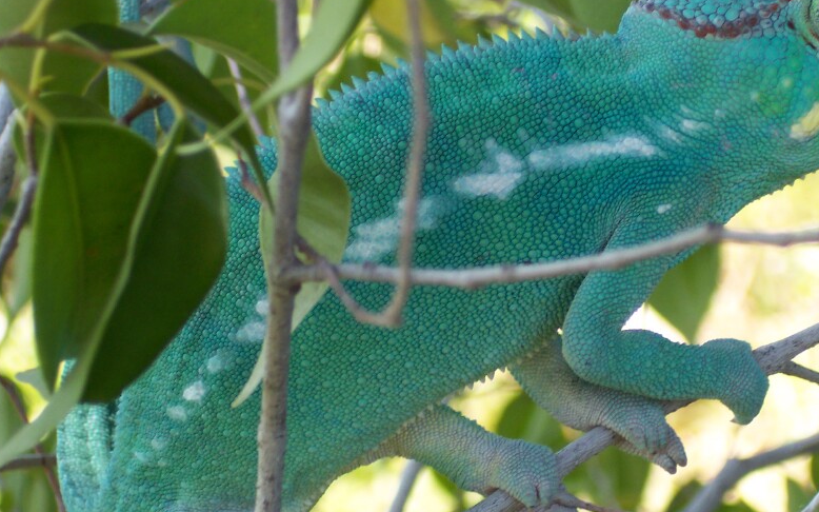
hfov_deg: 13.2
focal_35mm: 159
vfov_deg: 8.2
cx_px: 507
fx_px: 3548
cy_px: 243
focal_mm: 24
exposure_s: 1/125
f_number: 4.8
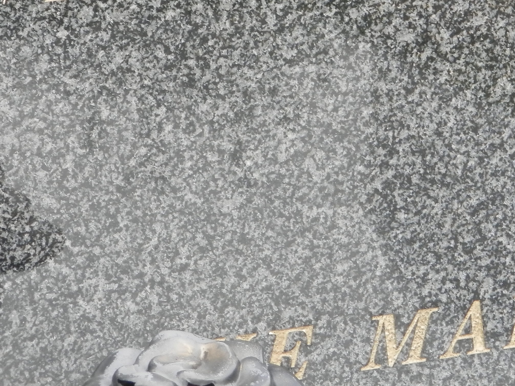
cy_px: -44
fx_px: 4509
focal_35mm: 303
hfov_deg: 6.5
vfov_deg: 4.9
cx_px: 373
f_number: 4.7
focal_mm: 23.6
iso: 125
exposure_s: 1/80
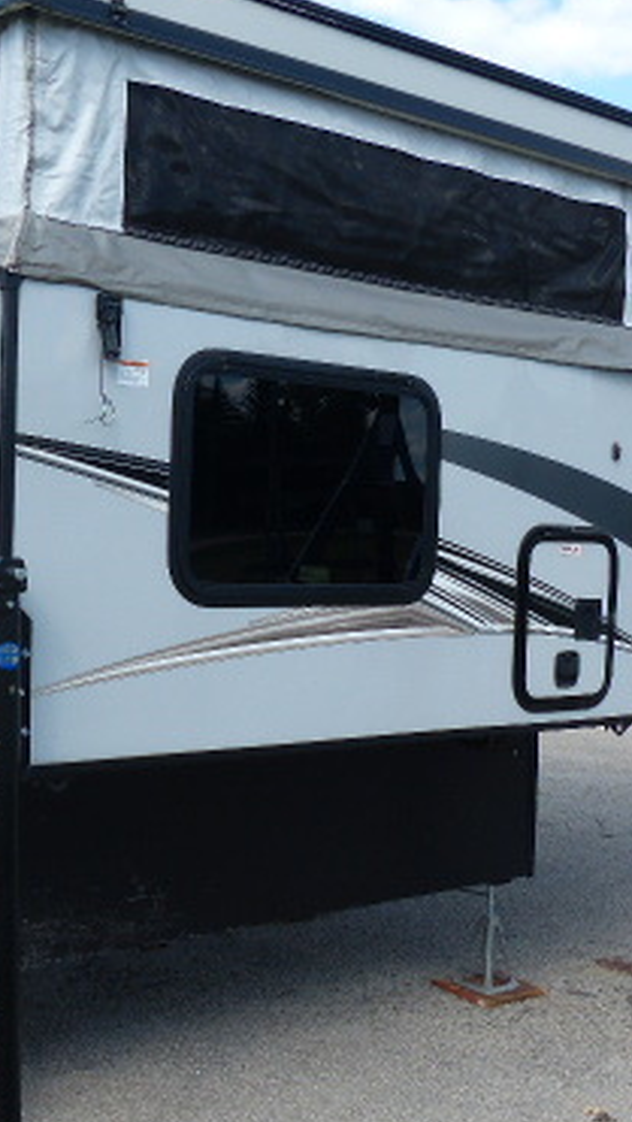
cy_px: 584
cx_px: 245
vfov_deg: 43.7
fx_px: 1399
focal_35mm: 47
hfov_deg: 25.4
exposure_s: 1/400
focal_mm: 4.5
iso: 100
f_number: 4
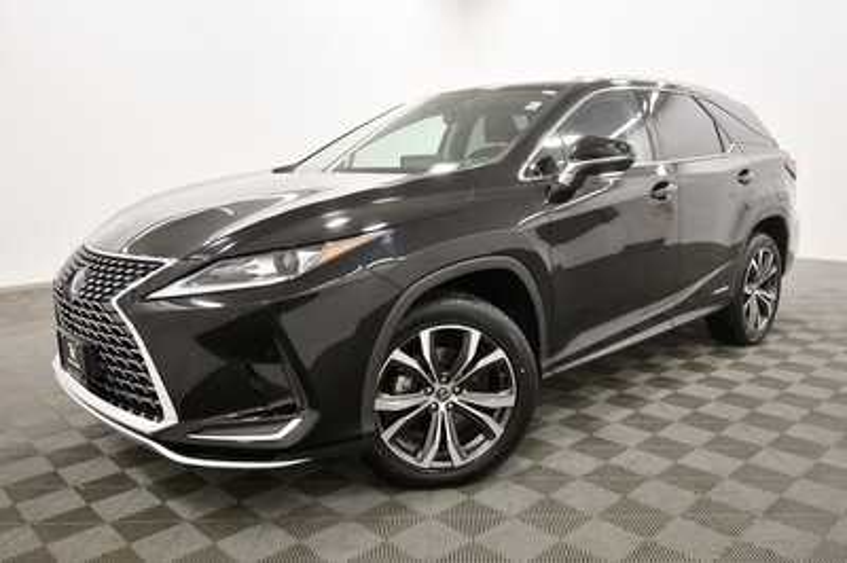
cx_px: 424
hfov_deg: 67.4
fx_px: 635
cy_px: 282
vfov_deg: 47.9
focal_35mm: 27
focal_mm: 18
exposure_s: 1/125
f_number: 5.6
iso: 1400
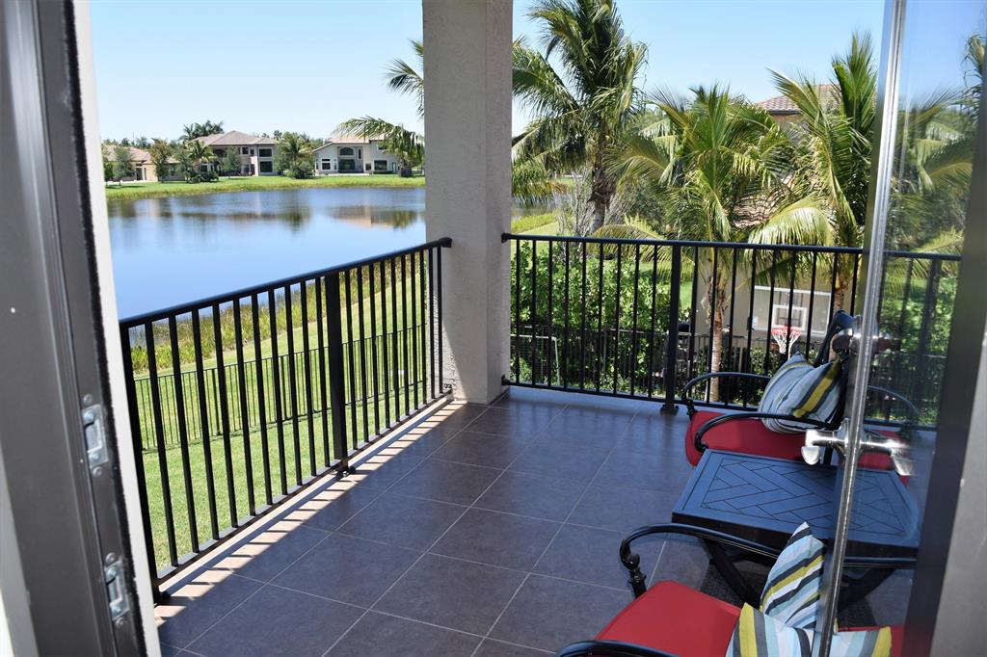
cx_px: 494
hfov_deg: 67.4
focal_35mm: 27
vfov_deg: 47.9
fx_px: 740
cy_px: 328
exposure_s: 1/200
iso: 100
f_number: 8
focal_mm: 18
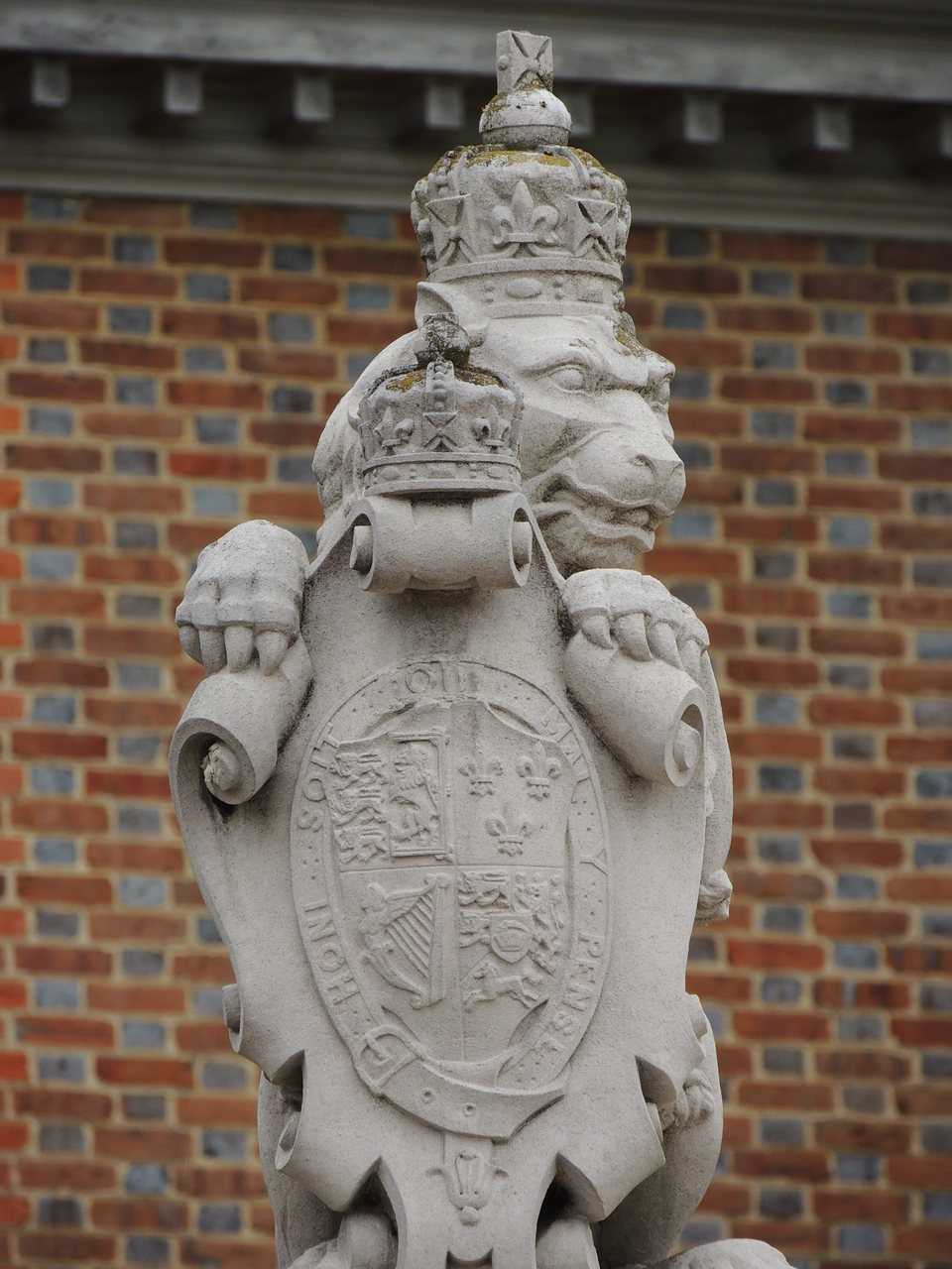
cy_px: 634
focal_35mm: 500
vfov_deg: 4.0
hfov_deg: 3.0
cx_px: 476
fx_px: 18334
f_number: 4.9
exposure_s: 1/250
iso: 100
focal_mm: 89.1
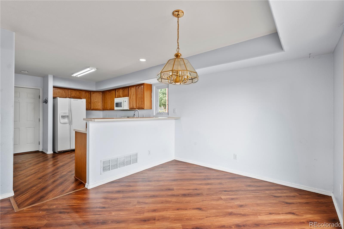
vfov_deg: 71.9
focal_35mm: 16
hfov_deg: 95.0
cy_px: 114
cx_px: 172
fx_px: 157
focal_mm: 16.5
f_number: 8
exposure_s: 1/6
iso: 100
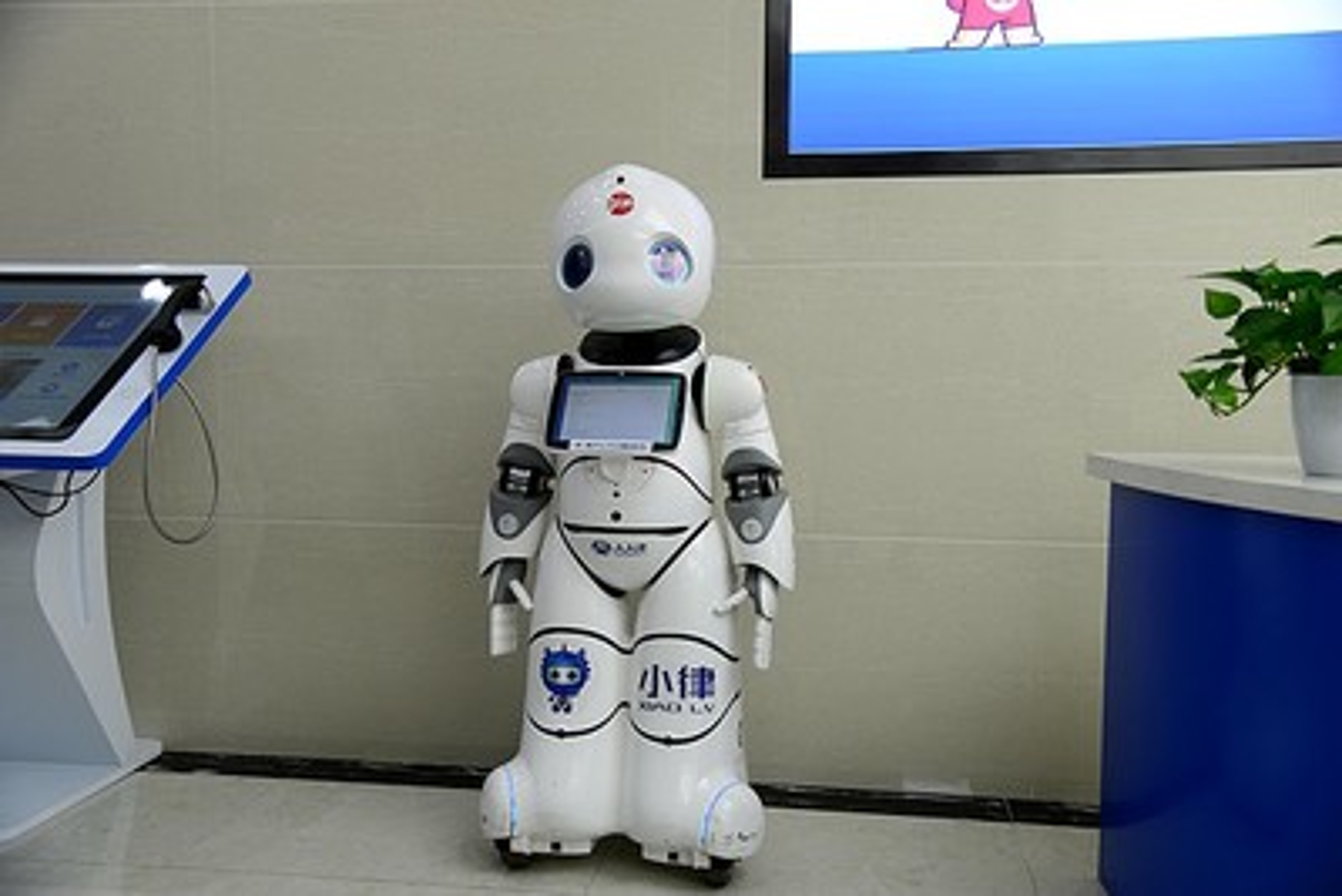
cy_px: 448
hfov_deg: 55.8
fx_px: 1268
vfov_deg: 38.9
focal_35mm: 34
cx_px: 671
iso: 200
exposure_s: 1/40
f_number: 4
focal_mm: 34
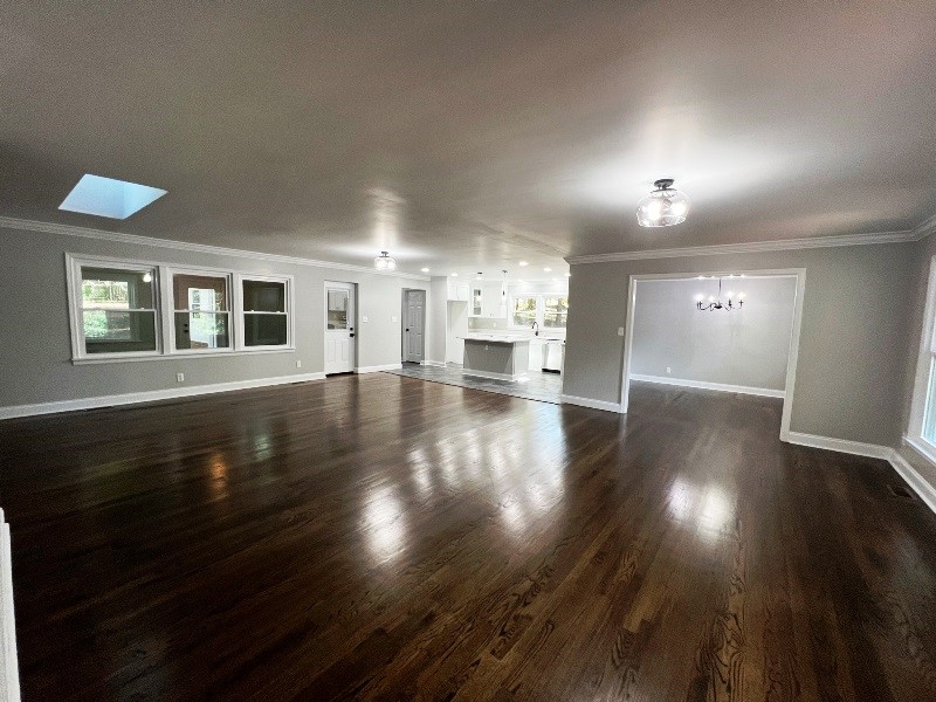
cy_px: 351
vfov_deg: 89.9
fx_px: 352
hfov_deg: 106.2
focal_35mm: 13
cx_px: 468
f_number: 1.8
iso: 200
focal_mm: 1.57
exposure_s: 1/120
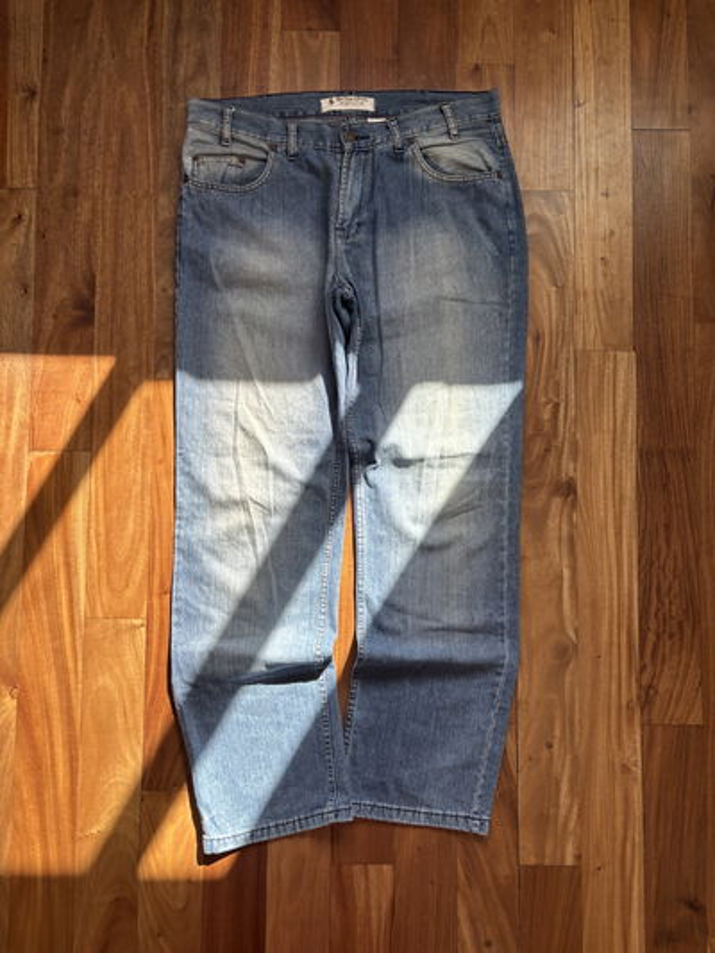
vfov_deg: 67.3
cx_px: 358
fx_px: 716
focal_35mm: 26
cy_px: 476
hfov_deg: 53.1
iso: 50
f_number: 1.6
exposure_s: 1/432
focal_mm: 5.96
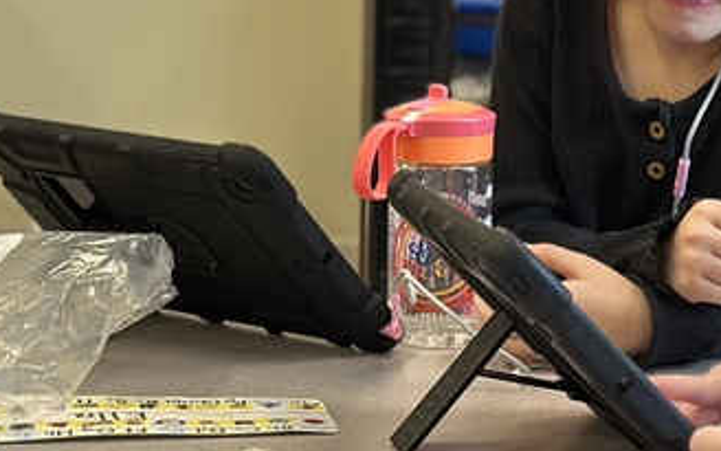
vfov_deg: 8.2
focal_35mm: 159
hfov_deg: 13.0
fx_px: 3124
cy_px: 66
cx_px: 692
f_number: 1.78
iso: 250
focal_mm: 6.86
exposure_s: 1/60
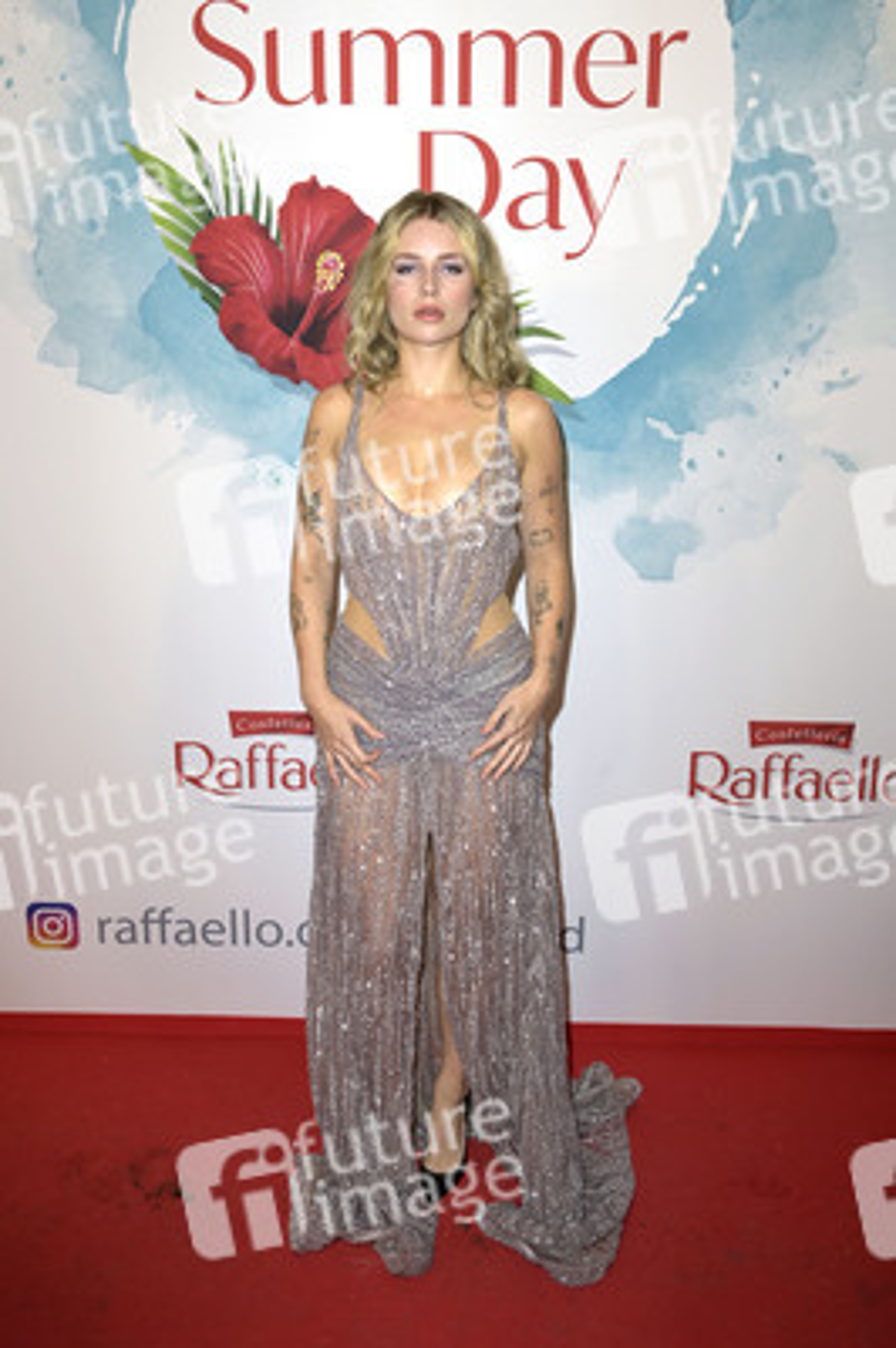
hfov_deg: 41.0
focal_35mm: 32
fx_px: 1197
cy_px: 674
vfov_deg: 58.8
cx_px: 448
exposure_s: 1/250
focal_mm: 32
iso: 640
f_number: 5.6
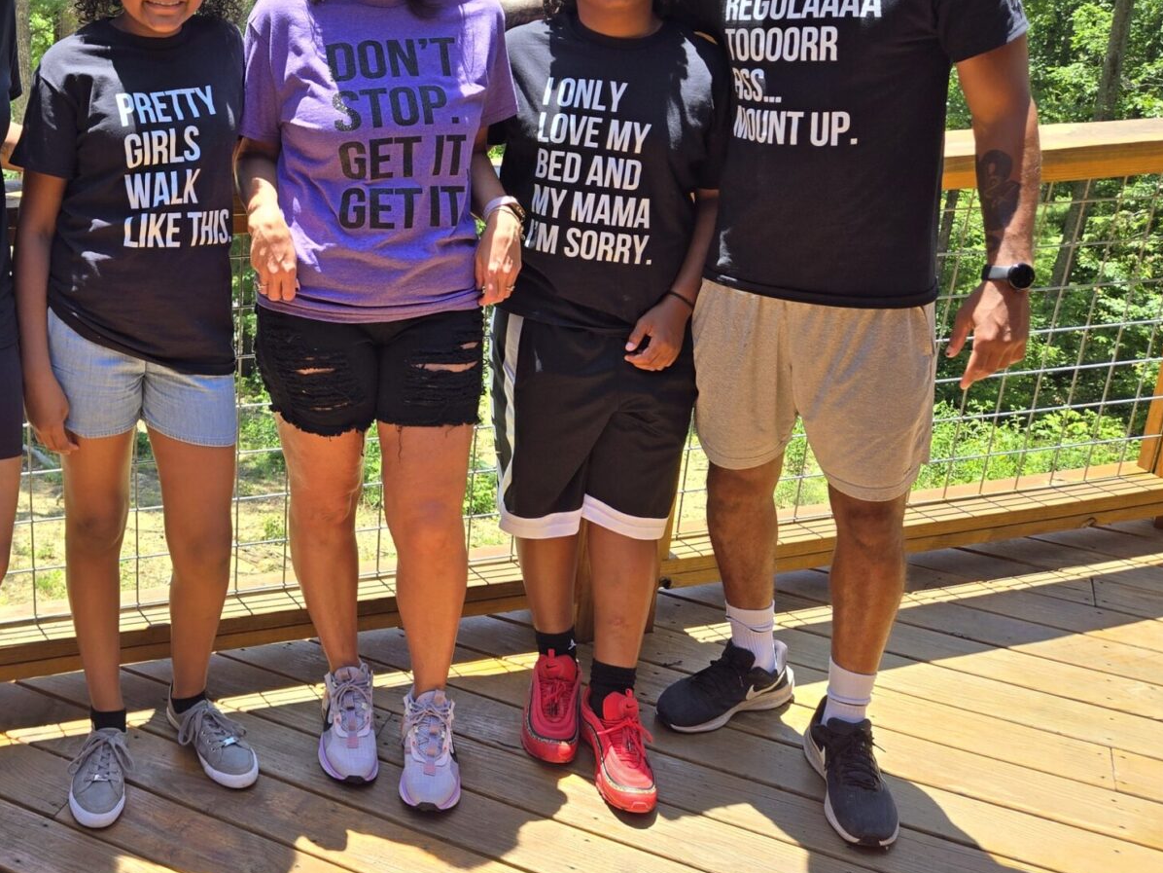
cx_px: 217
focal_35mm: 40
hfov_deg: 44.3
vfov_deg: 35.6
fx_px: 1344
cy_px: 290
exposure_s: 1/707
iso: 25
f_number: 1.8
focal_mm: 5.4
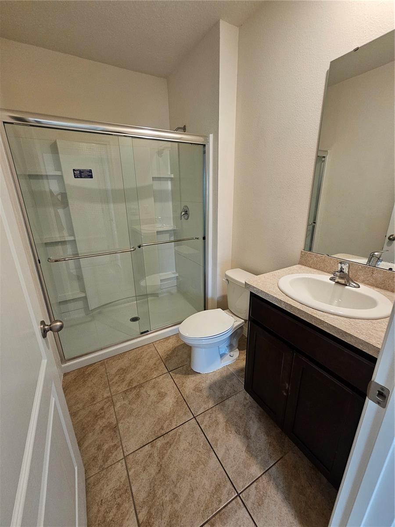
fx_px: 198
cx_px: 198
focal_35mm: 13
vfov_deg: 106.2
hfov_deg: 89.9
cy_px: 264
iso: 250
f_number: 2.2
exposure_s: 1/60
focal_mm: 2.2
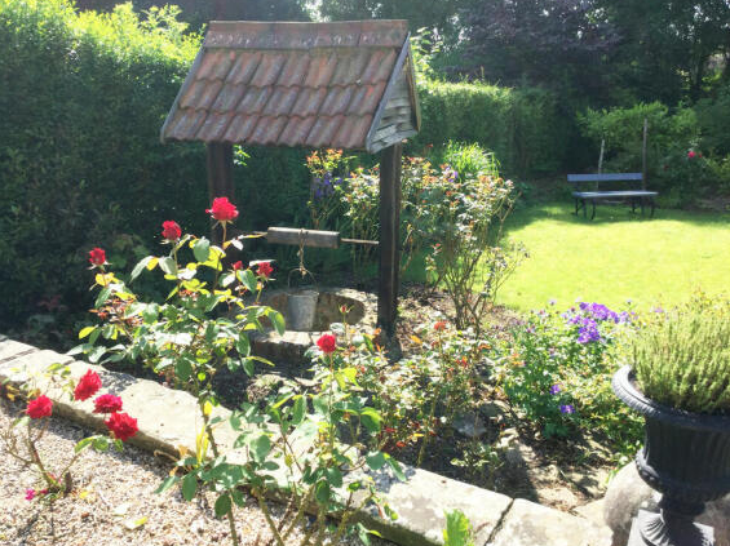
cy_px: 274
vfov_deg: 44.1
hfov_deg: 56.8
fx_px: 674
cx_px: 355
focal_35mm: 32
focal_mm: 3.3
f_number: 2.4
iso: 25
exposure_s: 1/578
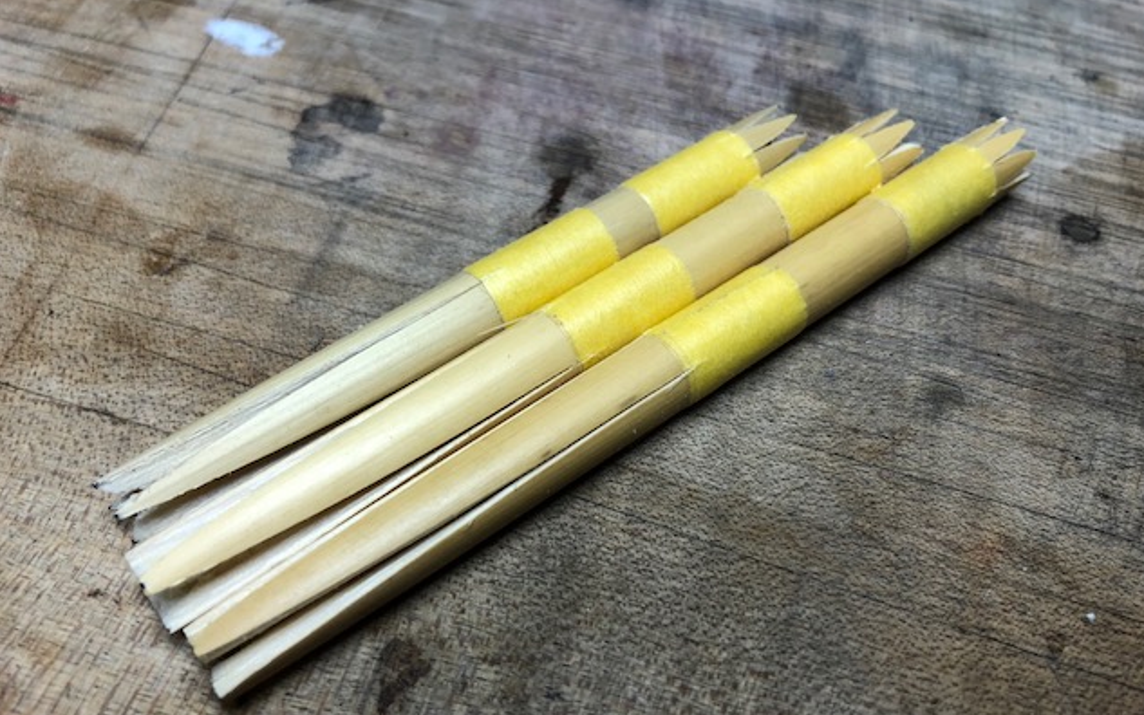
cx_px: 575
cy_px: 368
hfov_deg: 62.9
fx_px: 936
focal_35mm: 30
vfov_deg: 41.9
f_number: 1.8
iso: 25
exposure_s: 1/30
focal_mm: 3.99
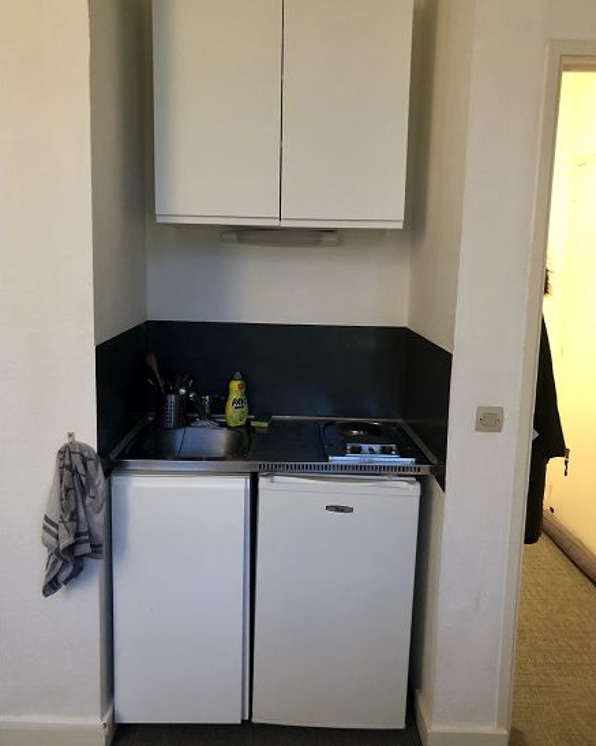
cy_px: 367
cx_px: 304
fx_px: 662
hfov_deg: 48.5
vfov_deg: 58.8
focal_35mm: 30
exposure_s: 1/6
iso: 100
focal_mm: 3.99
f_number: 1.8
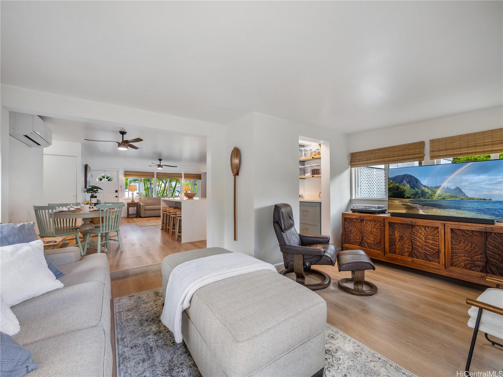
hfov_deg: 102.1
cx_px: 252
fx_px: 203
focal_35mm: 14
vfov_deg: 85.7
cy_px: 188
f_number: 4
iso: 640
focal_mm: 7
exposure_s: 1/640
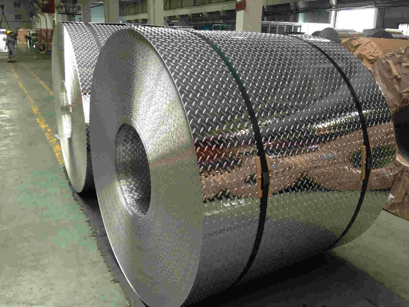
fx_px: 390
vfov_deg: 42.9
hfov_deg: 55.4
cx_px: 204
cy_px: 154
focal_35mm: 33
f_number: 2.4
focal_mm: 4.12
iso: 50
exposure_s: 1/20
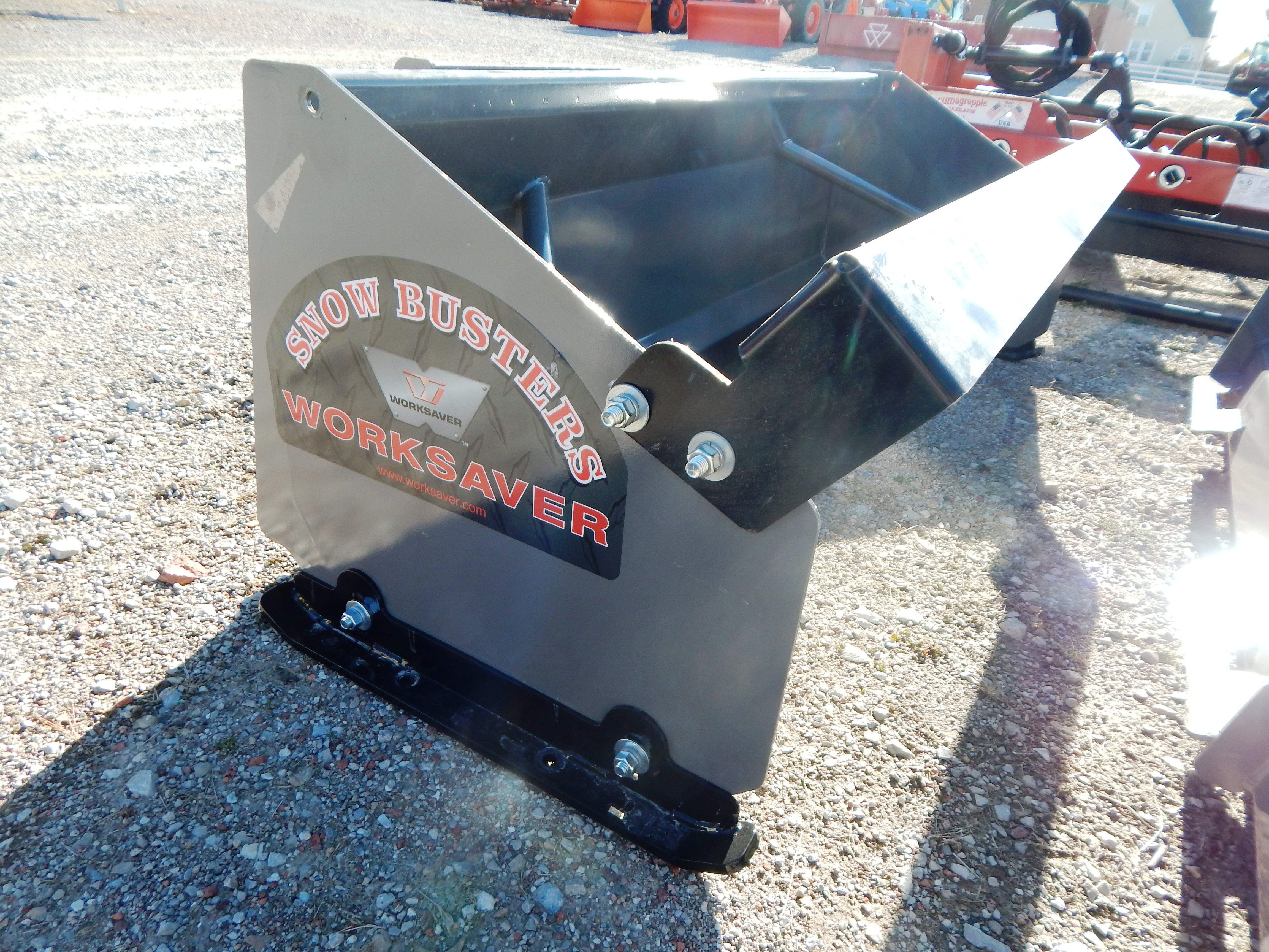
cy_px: 476
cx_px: 634
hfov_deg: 76.4
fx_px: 807
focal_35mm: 22
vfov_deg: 61.1
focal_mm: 4
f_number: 3
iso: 125
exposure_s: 1/400
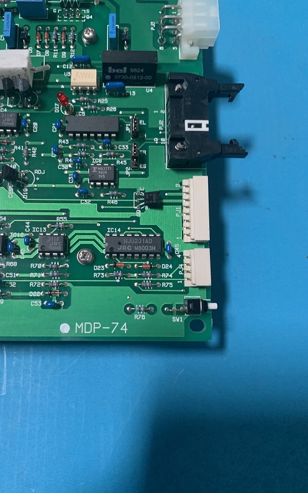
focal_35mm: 28
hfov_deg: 44.3
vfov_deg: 66.5
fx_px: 376
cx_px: 123
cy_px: 246
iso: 250
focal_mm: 4.25
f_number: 1.8
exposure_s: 1/60
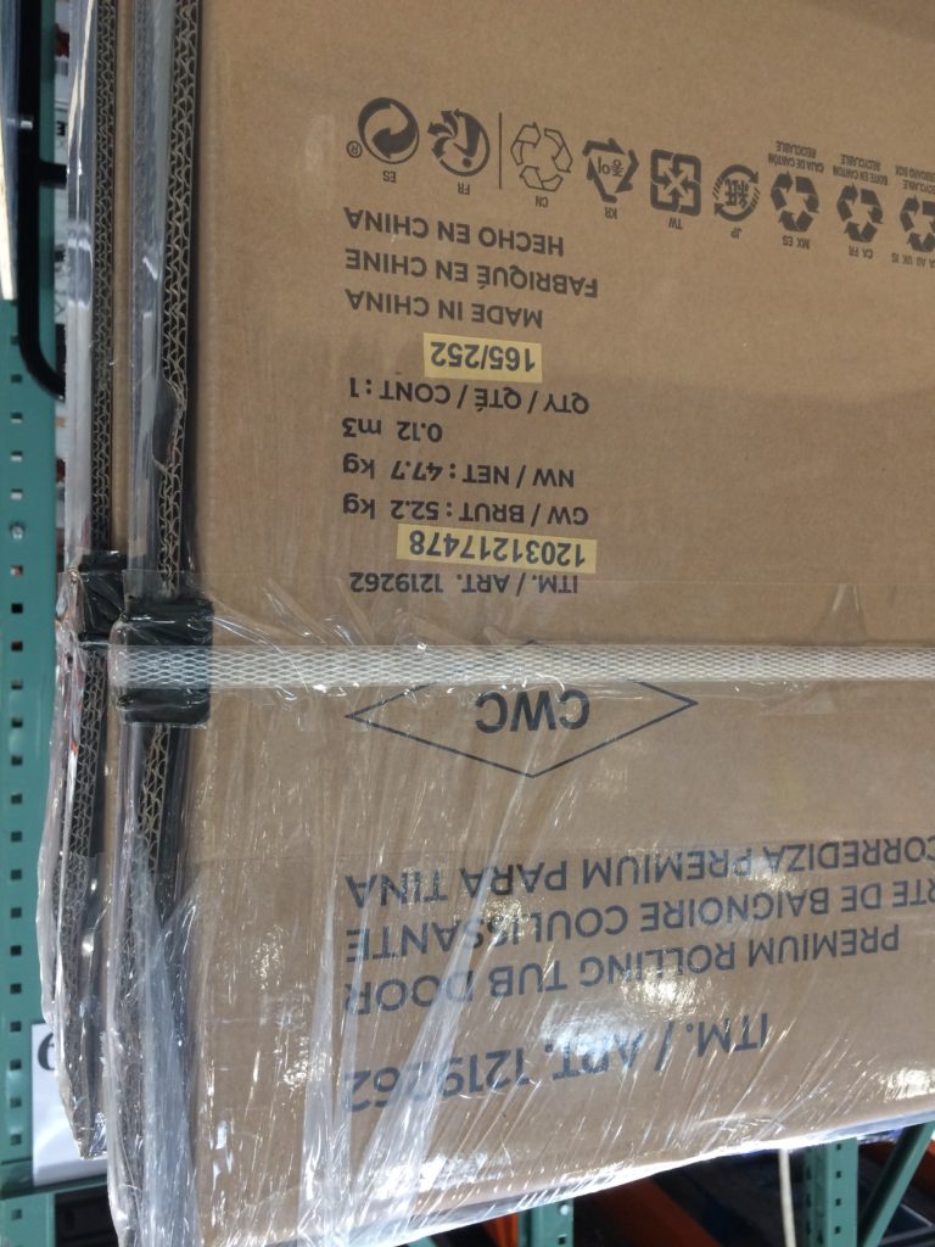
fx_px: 1044
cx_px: 468
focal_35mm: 29
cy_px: 624
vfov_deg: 61.7
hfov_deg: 48.2
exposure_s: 1/30
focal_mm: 4.15
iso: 100
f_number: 2.2
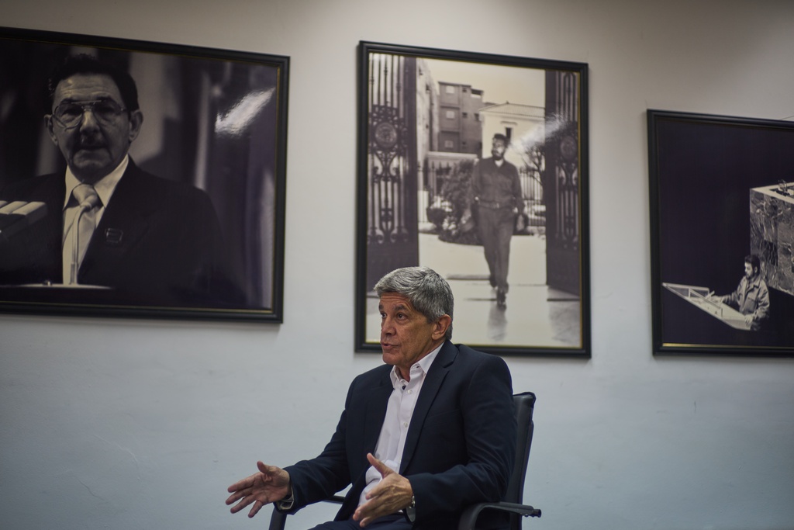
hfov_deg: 39.6
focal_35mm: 50
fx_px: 1103
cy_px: 265
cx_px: 397
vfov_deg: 27.0
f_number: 2
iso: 200
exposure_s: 1/160
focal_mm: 50
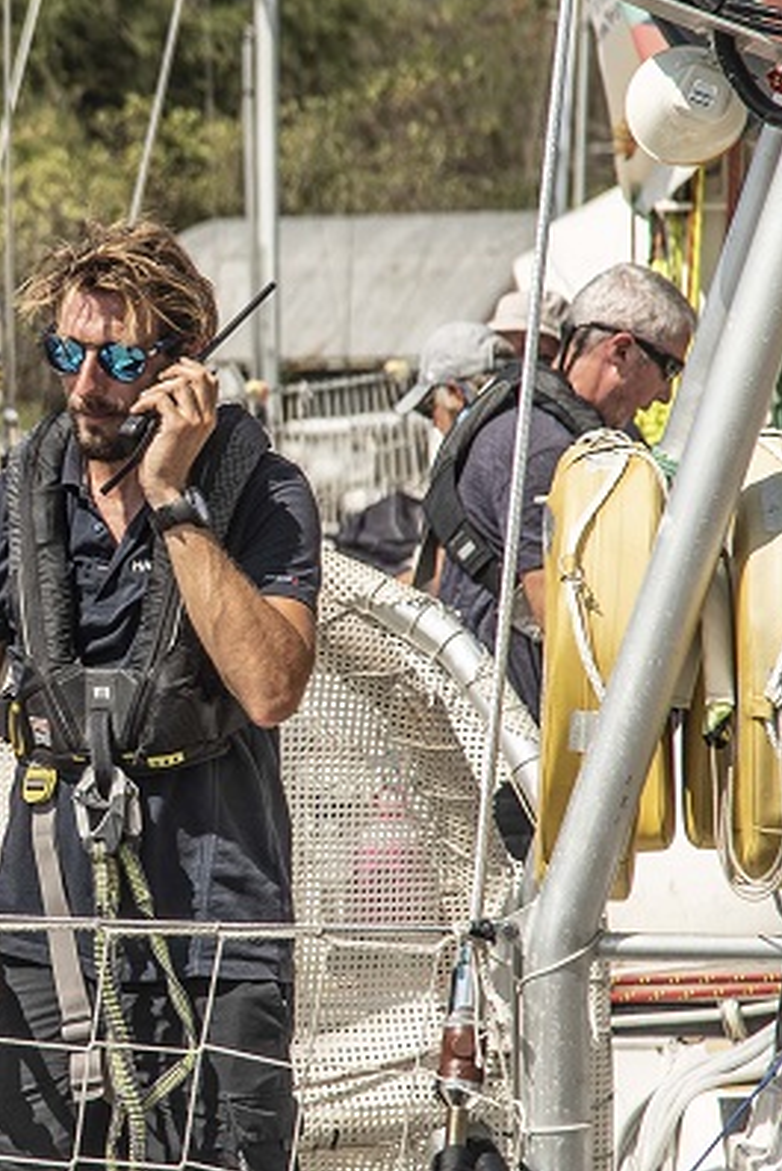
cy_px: 584
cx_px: -68
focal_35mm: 237
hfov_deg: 5.8
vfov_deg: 8.7
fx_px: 7715
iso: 100
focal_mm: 105
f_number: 6.3
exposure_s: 1/640
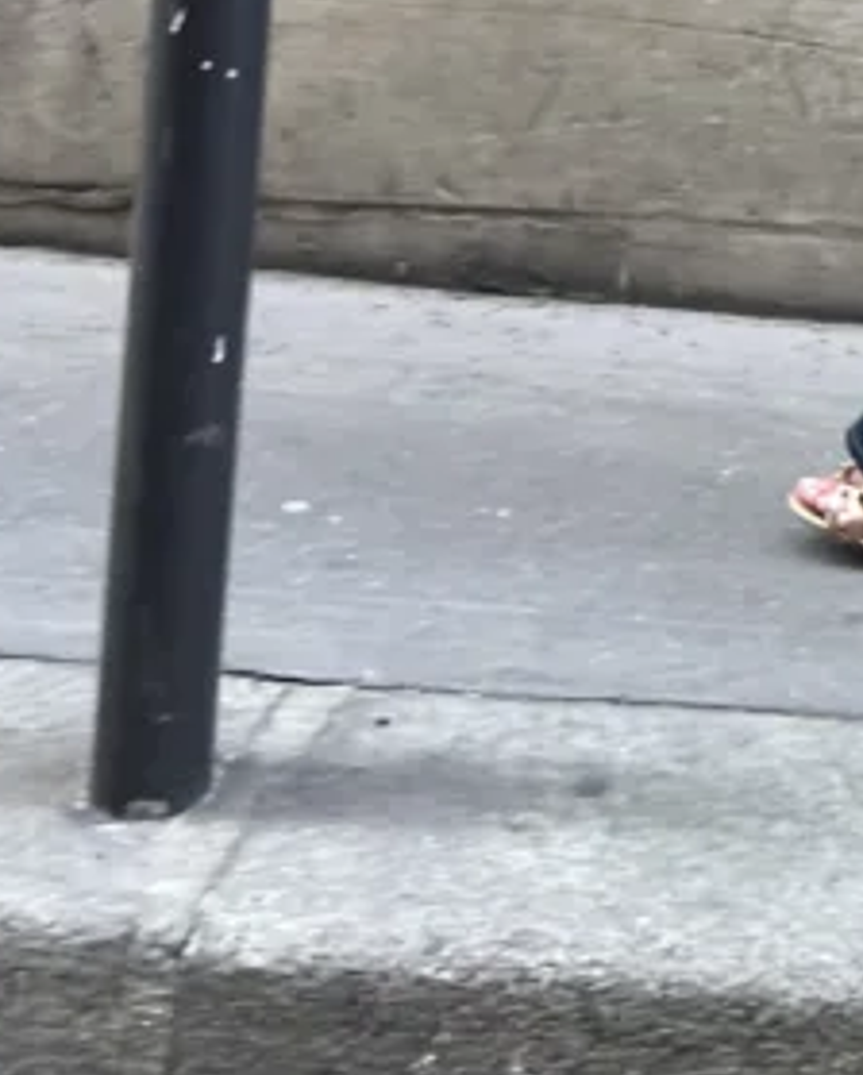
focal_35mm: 93
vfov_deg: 17.4
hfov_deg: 15.0
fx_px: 2963
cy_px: -751
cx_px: 1422
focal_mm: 5.7
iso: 64
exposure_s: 1/121
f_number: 1.5
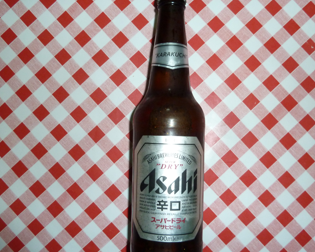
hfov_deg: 57.2
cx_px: 160
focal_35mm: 31
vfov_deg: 47.1
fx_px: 289
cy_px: 134
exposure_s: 1/60
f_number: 3.3
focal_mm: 4.1
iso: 200
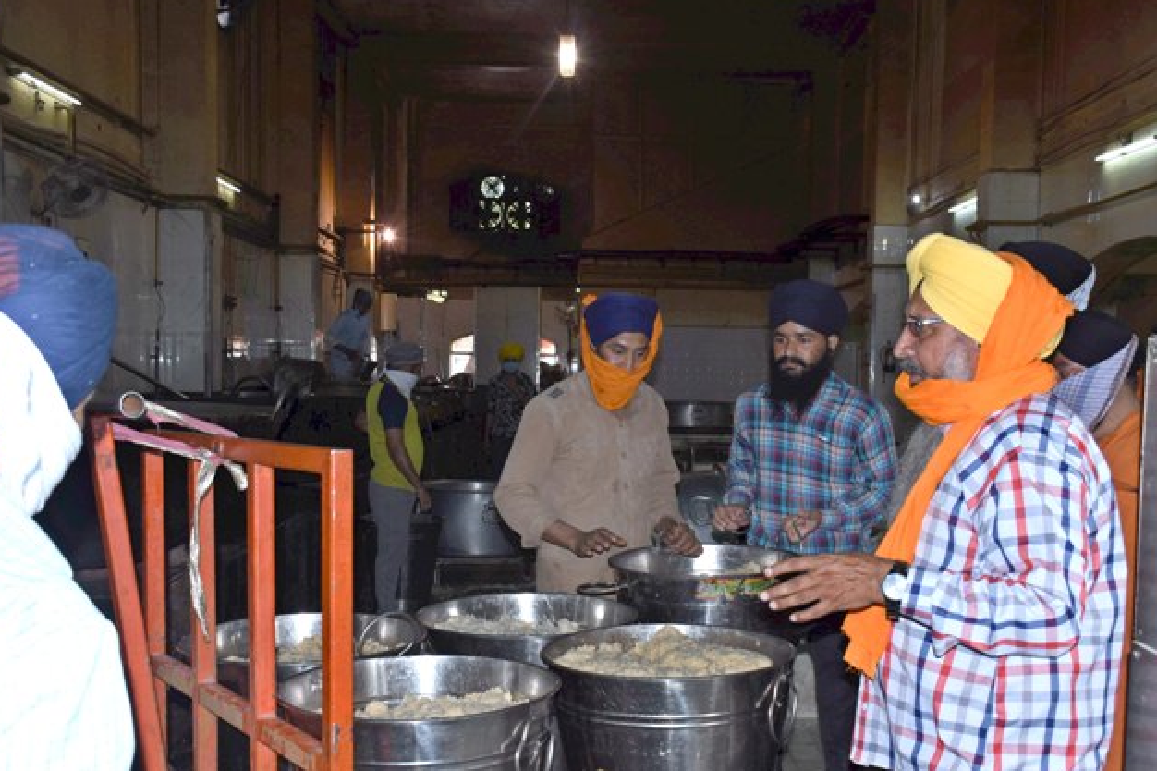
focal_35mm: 42
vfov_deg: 32.1
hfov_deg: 46.8
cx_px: 615
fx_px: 1337
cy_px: 448
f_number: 5.6
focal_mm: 23
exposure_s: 1/160
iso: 400
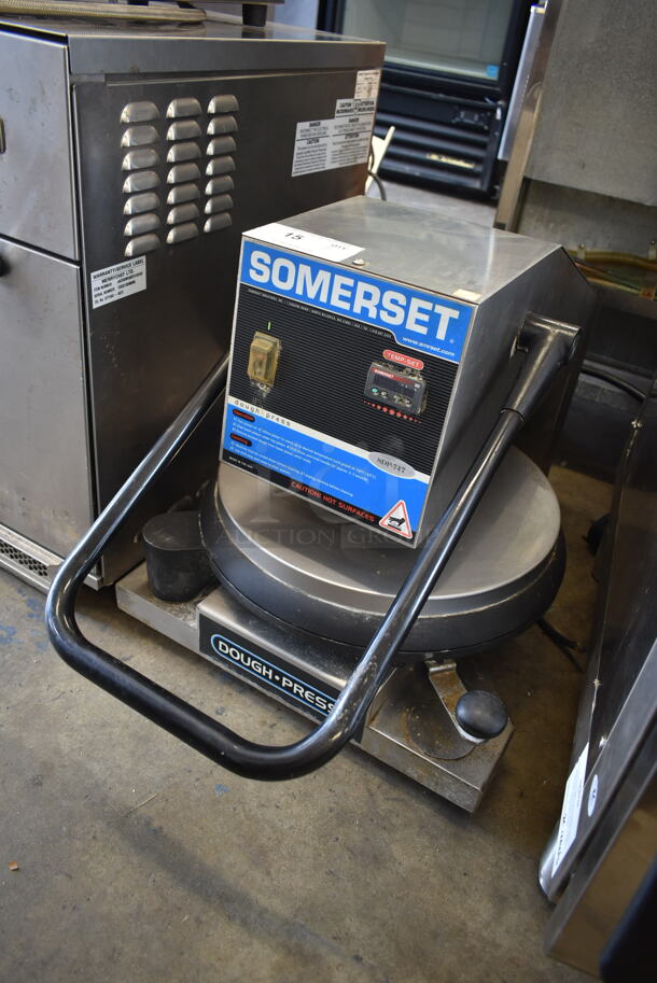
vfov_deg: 67.3
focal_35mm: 27
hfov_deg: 48.0
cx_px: 328
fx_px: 738
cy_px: 492
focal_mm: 18
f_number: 3.5
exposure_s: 1/30
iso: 450
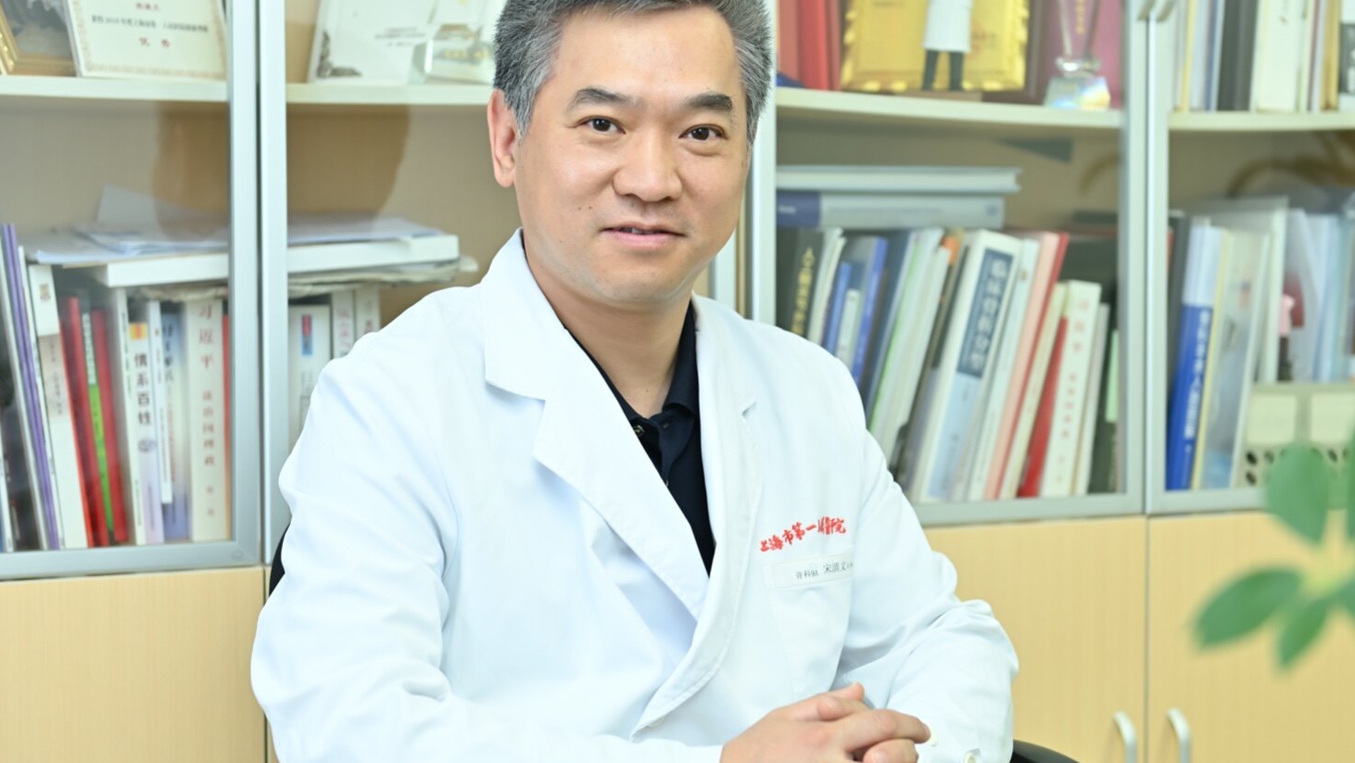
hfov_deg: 29.7
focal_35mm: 71
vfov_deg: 17.0
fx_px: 2551
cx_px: 709
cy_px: 370
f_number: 3.5
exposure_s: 1/40
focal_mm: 62
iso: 400
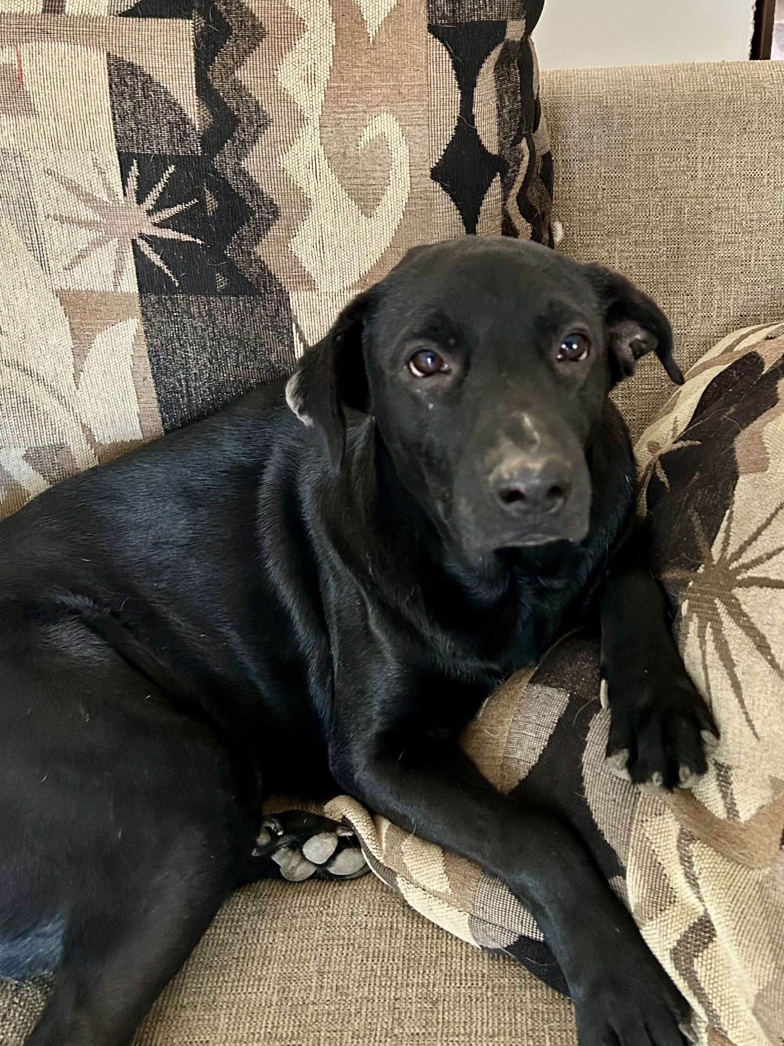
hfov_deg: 53.1
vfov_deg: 67.3
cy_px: 523
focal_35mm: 26
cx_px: 392
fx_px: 785
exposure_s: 1/40
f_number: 1.5
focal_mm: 5.7
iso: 500
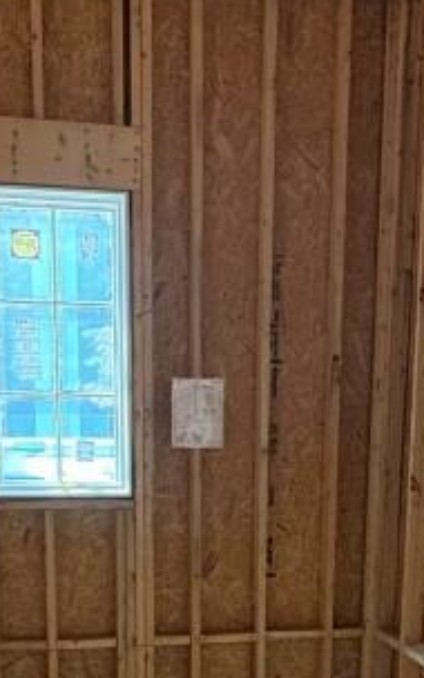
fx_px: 924
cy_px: 587
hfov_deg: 25.8
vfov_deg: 38.1
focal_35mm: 50
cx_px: 223
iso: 400
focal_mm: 2.22
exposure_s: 1/60
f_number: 2.2
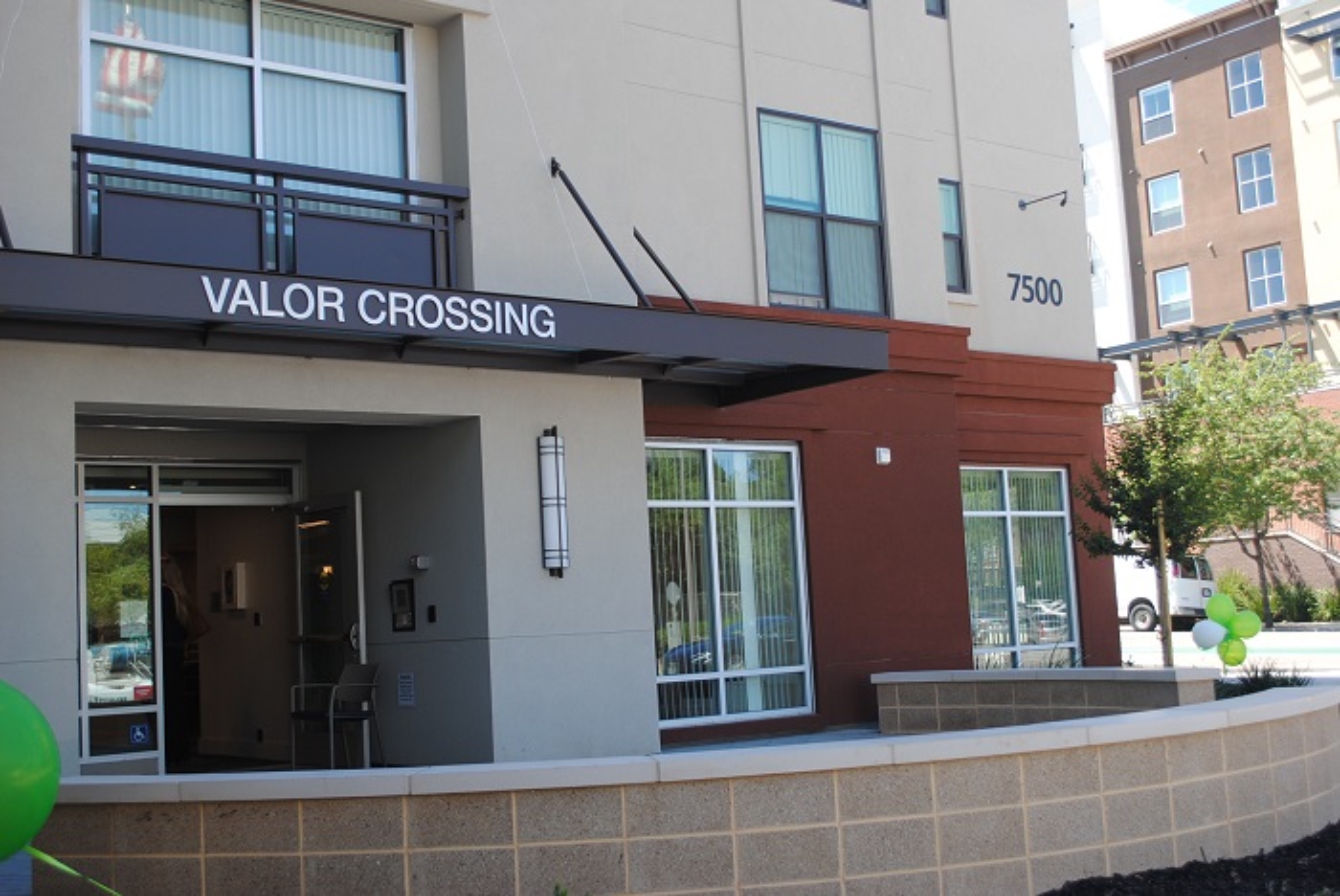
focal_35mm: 44
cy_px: 448
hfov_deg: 44.9
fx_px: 1620
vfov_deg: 30.9
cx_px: 670
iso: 125
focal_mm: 29
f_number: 5.6
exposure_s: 1/125
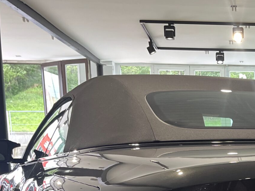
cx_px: 290
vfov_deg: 17.9
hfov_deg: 23.3
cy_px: 233
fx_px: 575
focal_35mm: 78
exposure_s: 1/121
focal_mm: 5.1
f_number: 1.6
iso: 100
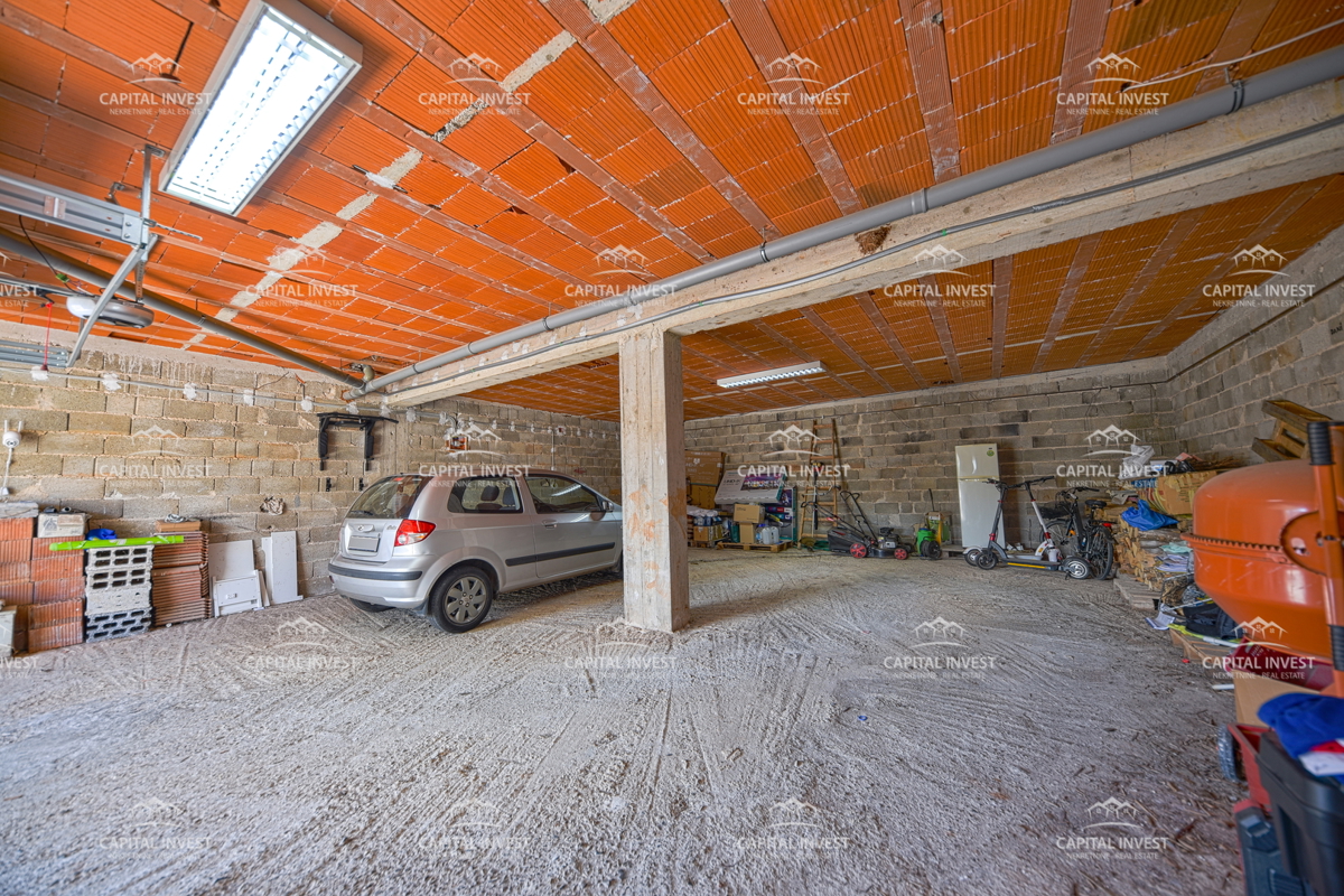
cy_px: 448
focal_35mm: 12
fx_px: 448
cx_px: 672
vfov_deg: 90.0
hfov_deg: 112.6
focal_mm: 12
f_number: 4.5
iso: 100
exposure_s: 1/80
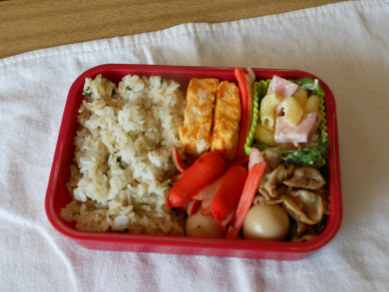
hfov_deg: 42.1
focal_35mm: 45
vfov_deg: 32.2
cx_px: 194
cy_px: 146
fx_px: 506
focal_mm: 8.1
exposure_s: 1/100
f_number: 4.6
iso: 80
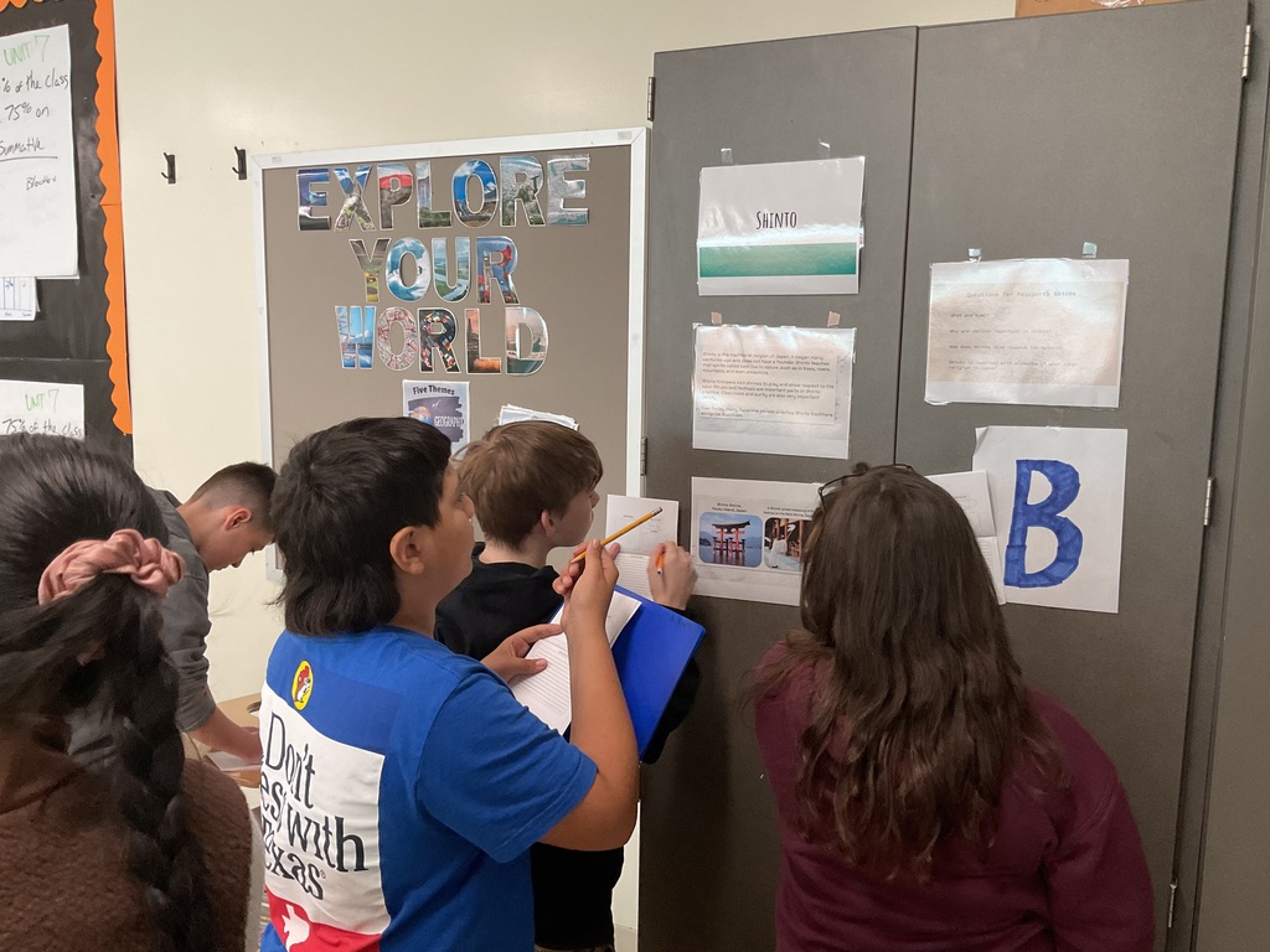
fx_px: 1064
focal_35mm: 29
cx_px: 635
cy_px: 476
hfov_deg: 61.7
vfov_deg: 48.2
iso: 100
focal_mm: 3
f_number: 1.8
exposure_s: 1/60
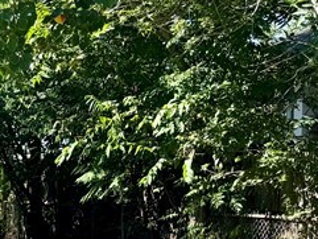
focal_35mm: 102
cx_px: -310
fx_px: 937
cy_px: 235
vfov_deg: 14.3
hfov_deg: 15.5
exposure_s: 1/1311
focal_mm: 6.76
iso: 80
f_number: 1.78
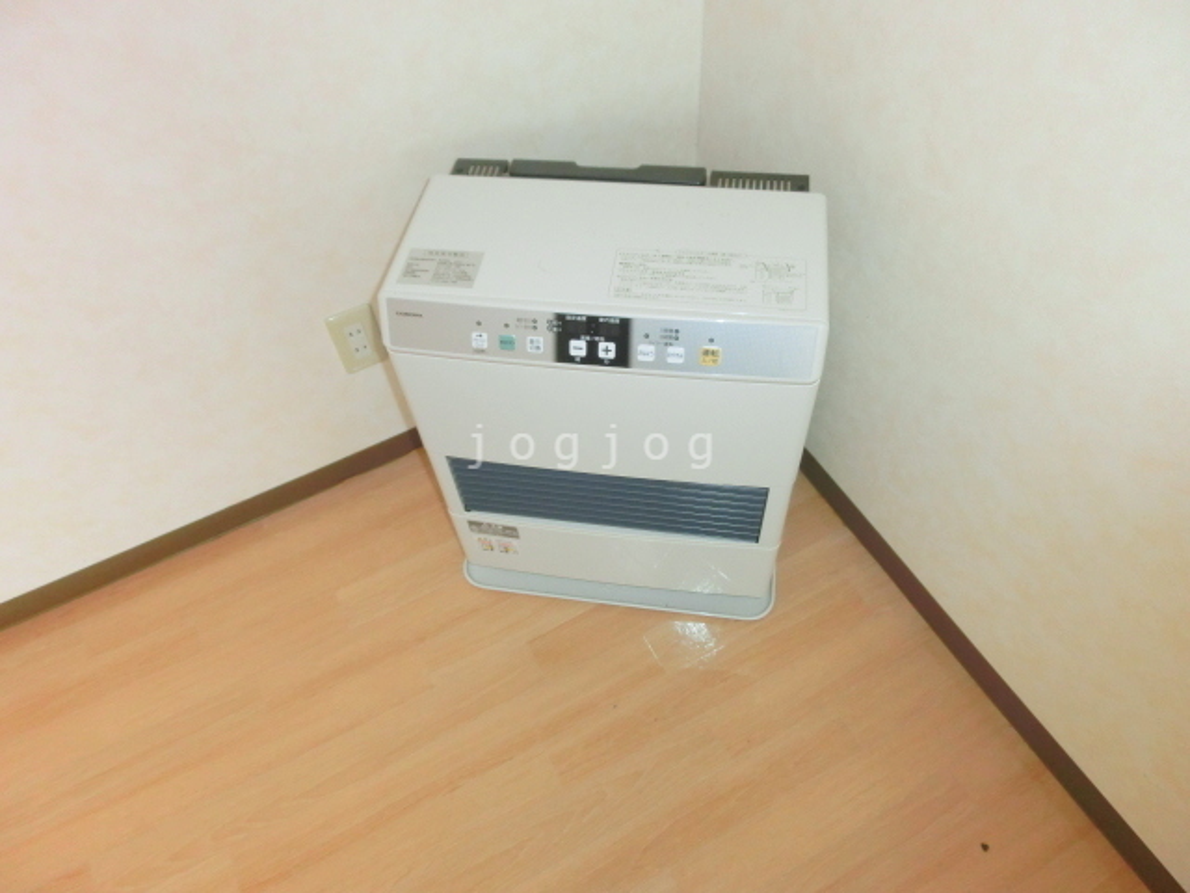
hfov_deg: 71.6
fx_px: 825
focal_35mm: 24
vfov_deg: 56.8
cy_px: 446
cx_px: 595
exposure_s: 1/60
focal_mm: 4.24
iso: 400
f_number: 3
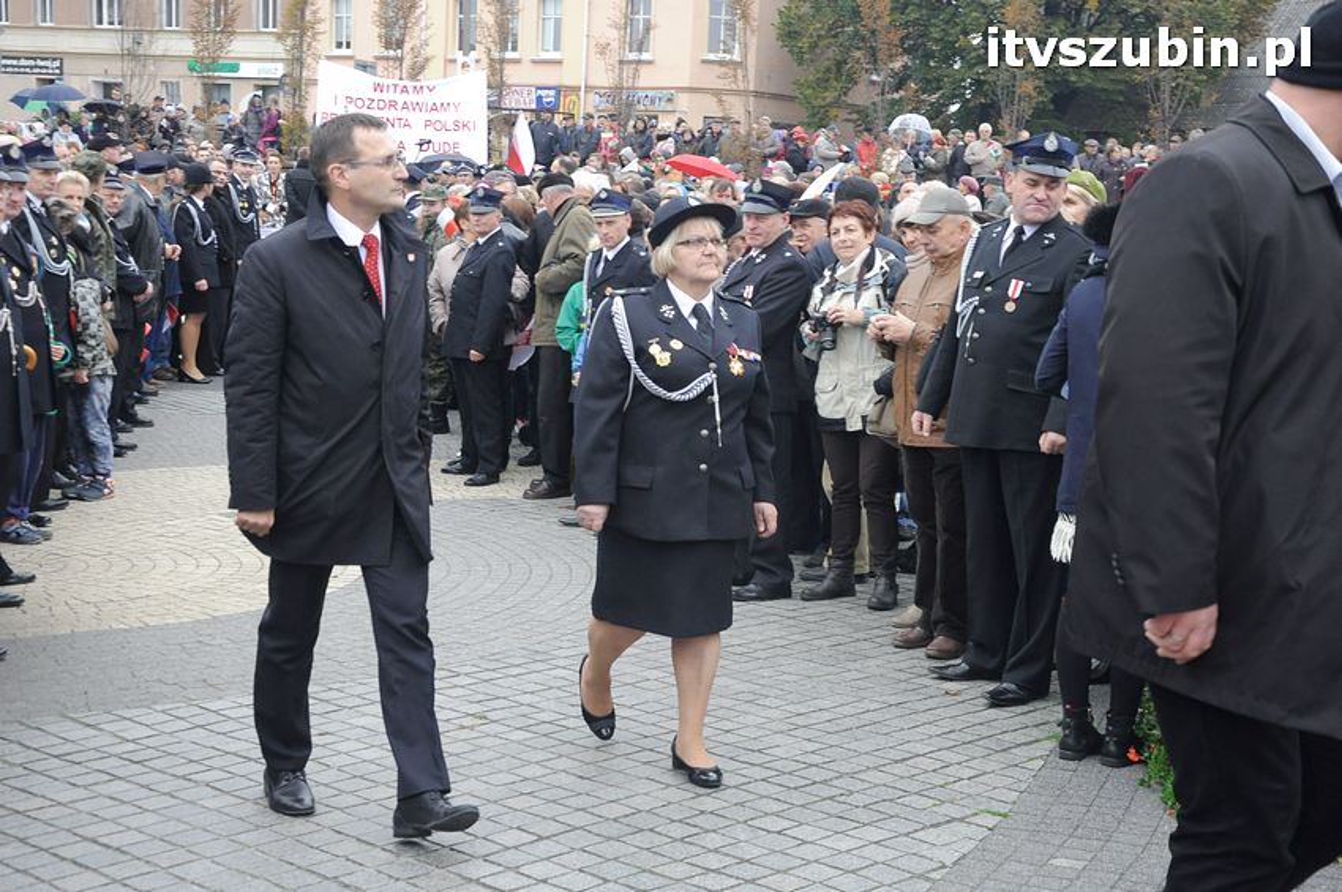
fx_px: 1955
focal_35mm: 52
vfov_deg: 25.7
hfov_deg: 37.9
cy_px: 446
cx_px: 671
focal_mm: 35
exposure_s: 1/200
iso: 800
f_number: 7.1
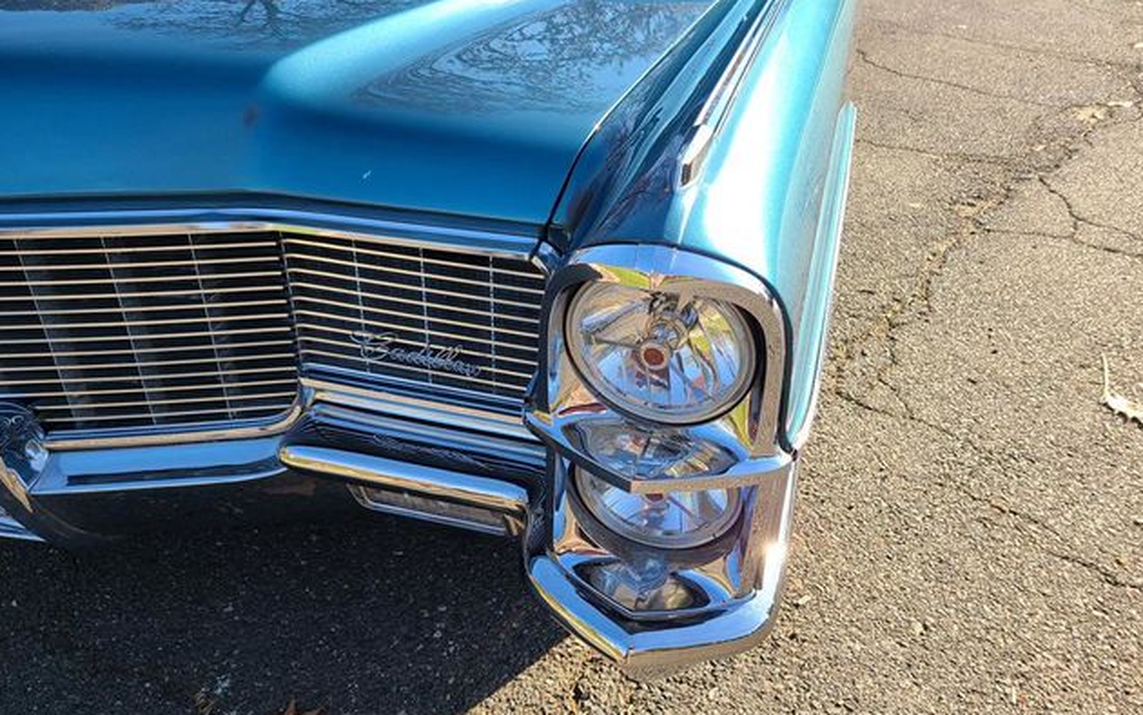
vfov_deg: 44.5
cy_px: 374
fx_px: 872
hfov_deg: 66.5
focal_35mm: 28
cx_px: 577
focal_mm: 5.4
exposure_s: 1/673
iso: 40
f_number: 1.8
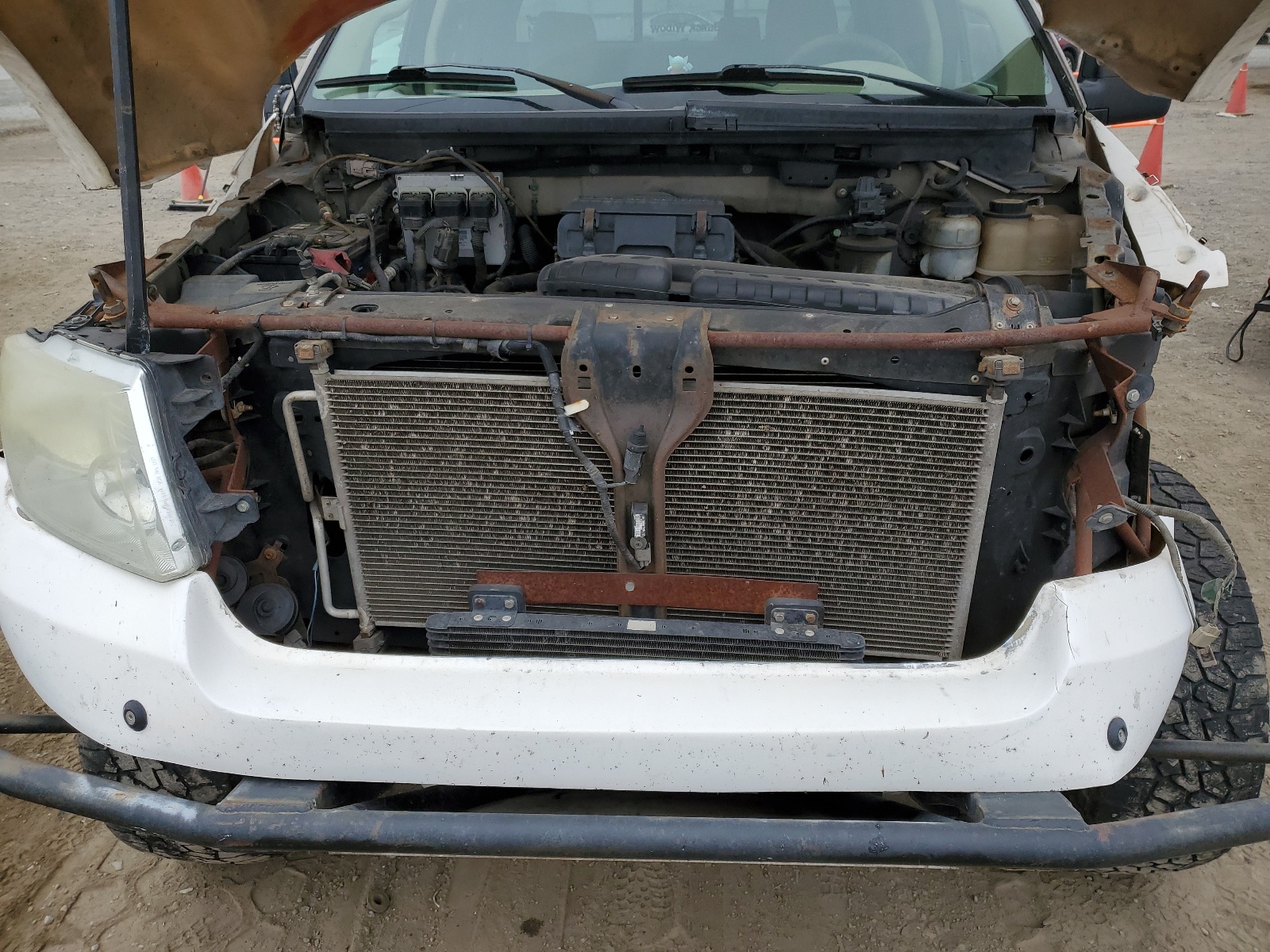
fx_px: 954
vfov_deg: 53.1
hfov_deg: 67.3
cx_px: 635
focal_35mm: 26
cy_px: 476
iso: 50
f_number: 1.5
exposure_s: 1/2500
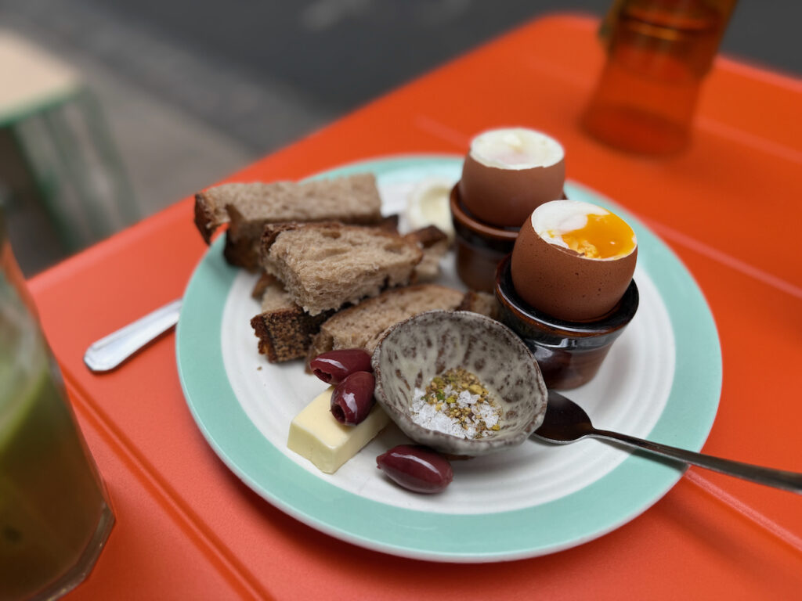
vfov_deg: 56.8
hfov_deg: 71.6
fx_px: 556
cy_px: 300
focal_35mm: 24
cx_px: 401
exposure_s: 1/622
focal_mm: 6.76
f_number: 1.78
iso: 80
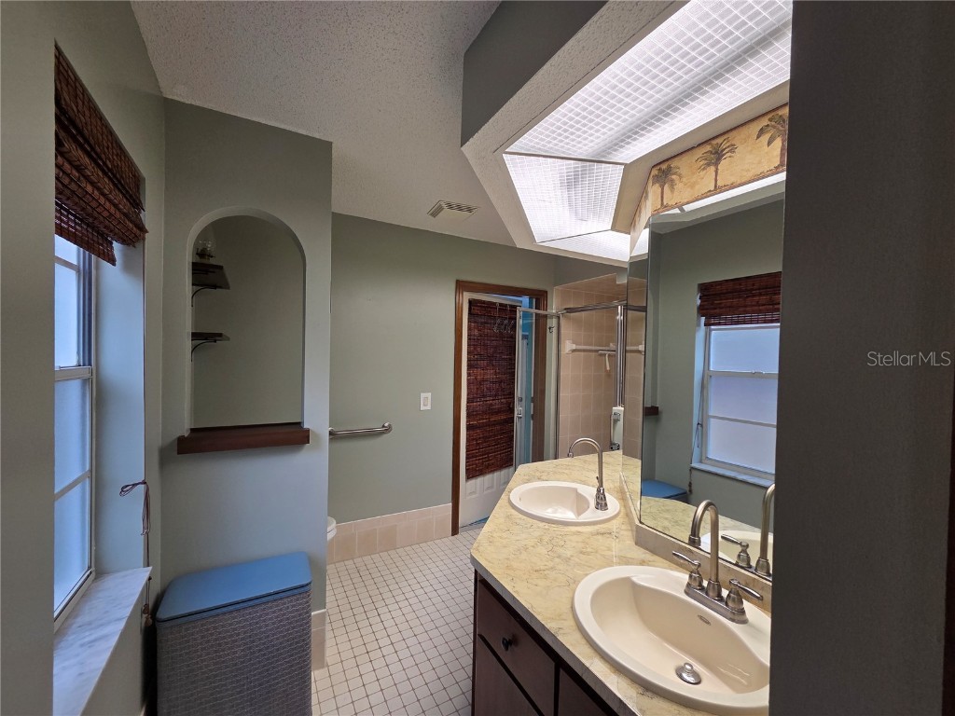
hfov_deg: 106.2
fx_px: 359
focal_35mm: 13
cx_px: 478
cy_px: 358
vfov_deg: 89.9
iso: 100
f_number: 2.2
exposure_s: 1/120
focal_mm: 2.2
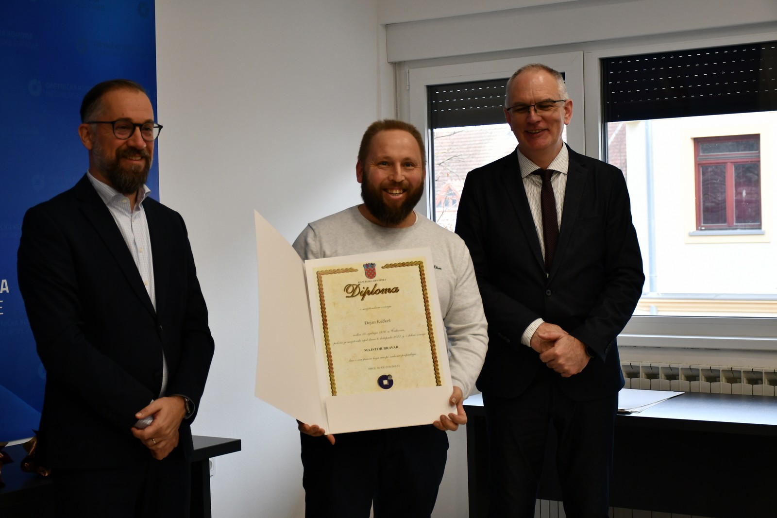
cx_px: 388
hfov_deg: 33.4
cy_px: 259
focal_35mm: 60
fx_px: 1295
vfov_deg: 22.6
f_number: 4.5
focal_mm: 40
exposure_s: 1/250
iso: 800
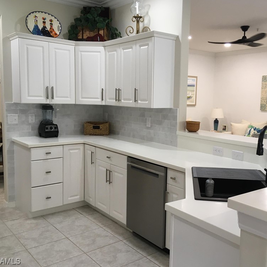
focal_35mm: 35
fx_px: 305
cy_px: 132
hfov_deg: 47.0
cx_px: 159
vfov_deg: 47.2
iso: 64
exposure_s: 1/30
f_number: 2.2
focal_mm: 4.15
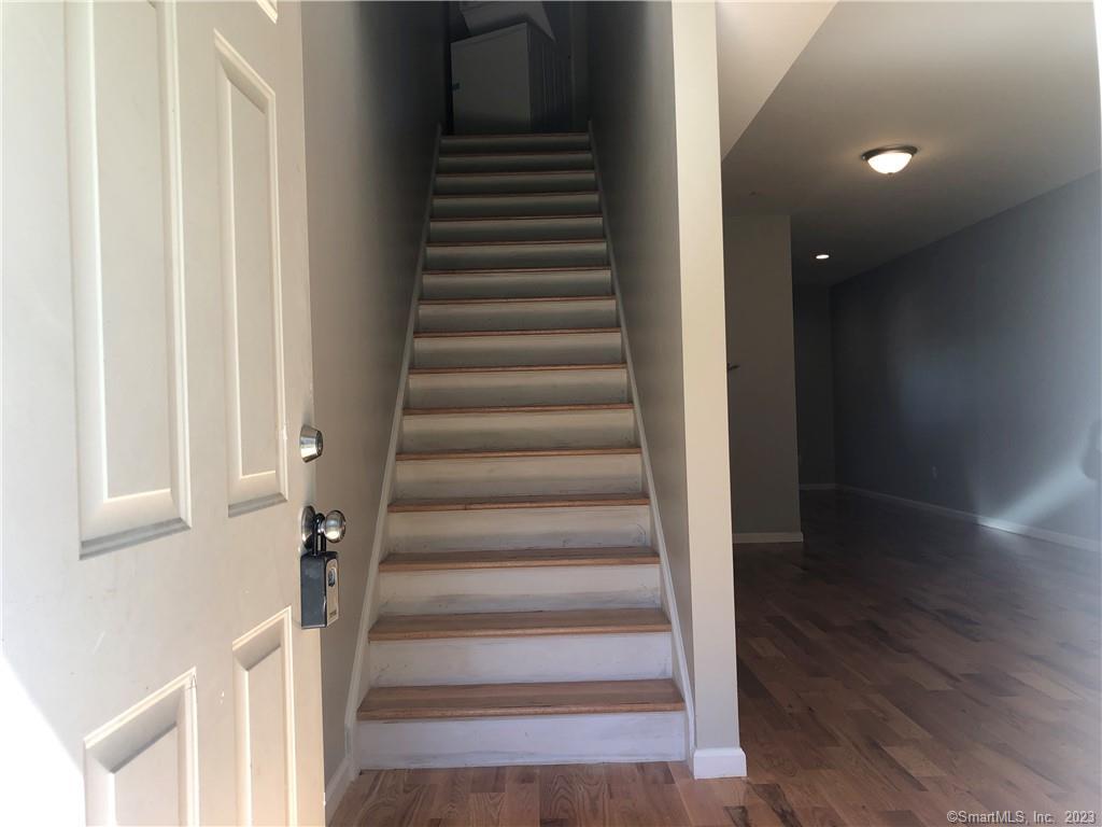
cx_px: 551
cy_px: 414
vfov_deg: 49.7
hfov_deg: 63.4
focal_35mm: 28
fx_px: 891
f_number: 1.8
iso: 20
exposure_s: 1/134
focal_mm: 3.99
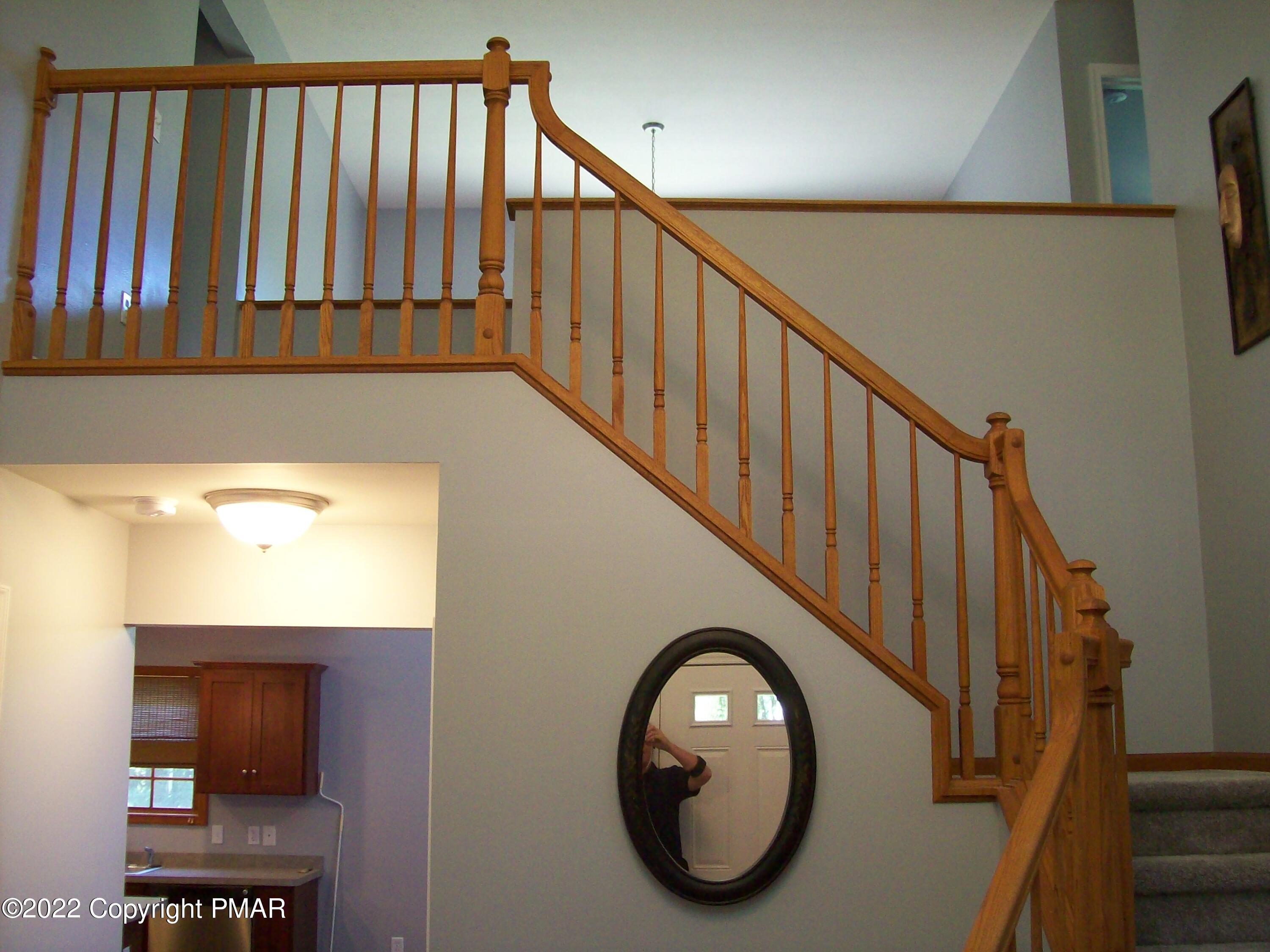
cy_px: 476
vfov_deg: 39.7
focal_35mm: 36
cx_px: 635
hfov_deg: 51.4
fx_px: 1321
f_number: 2.7
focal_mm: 6
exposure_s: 1/25.6
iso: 160
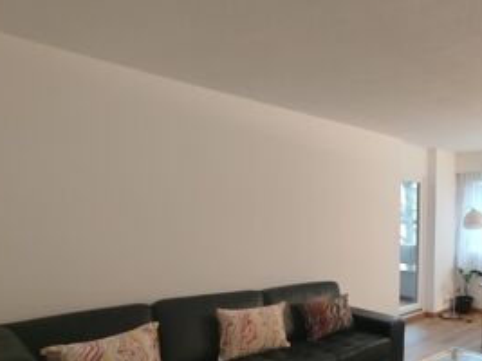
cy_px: 238
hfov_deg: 58.5
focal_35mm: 27
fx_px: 376
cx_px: 408
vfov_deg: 50.5
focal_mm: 1.65
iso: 160
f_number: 2.2
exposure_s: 1/33
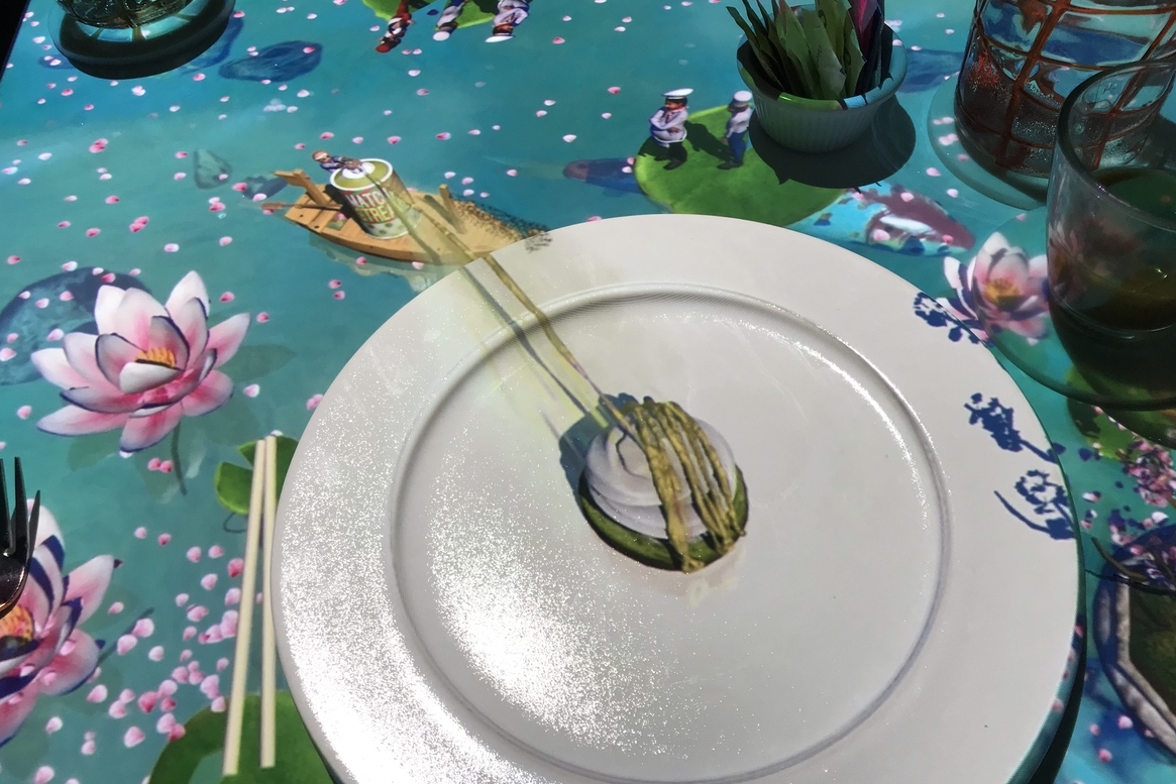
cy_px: 371
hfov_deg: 61.9
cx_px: 600
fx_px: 980
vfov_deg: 43.6
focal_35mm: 30
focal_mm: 3.99
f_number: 1.8
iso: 32
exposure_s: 1/120
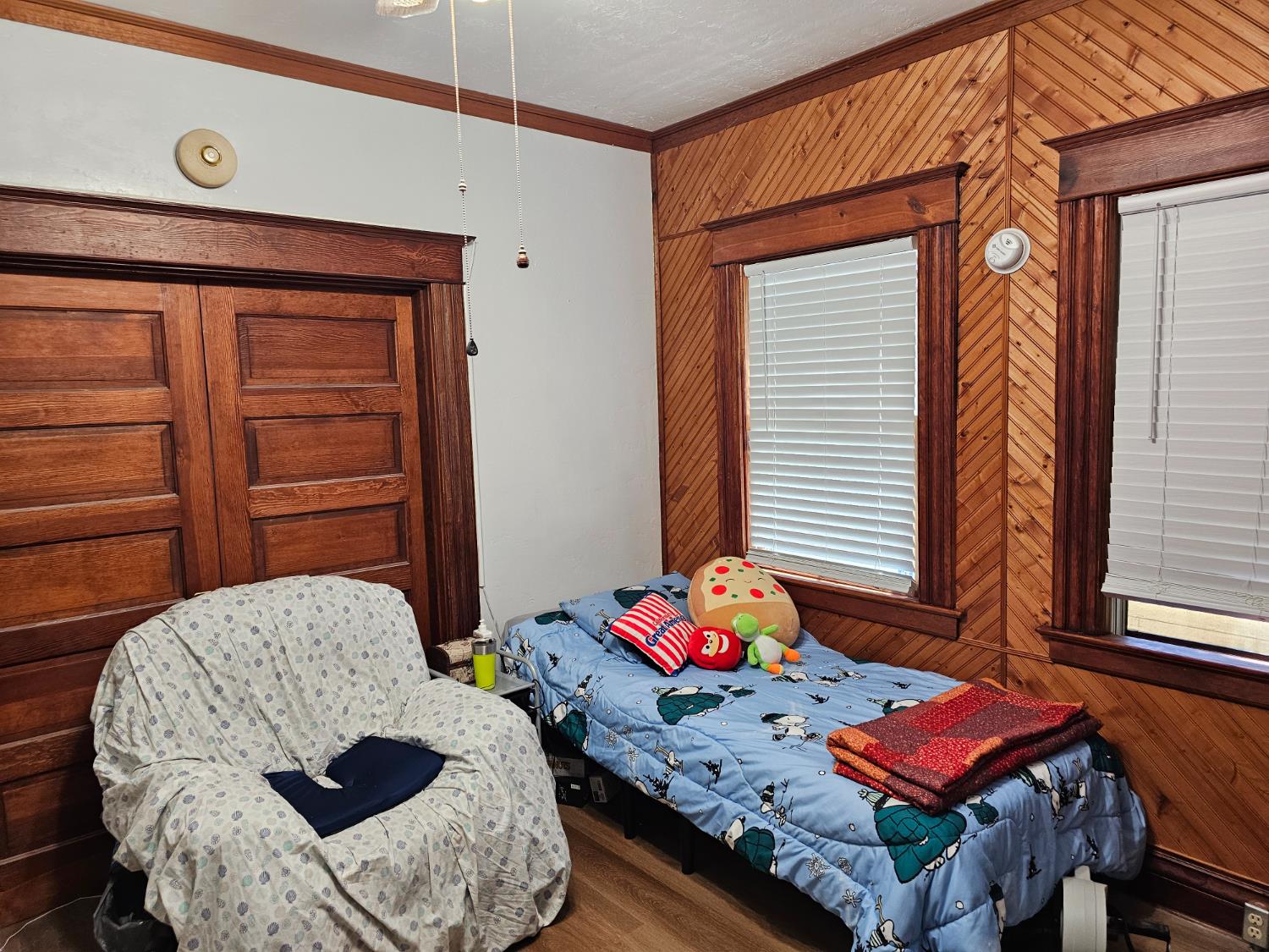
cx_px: 634
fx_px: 843
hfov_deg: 73.9
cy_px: 476
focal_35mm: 23
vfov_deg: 58.9
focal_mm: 6.3
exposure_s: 1/120
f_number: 1.7
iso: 250
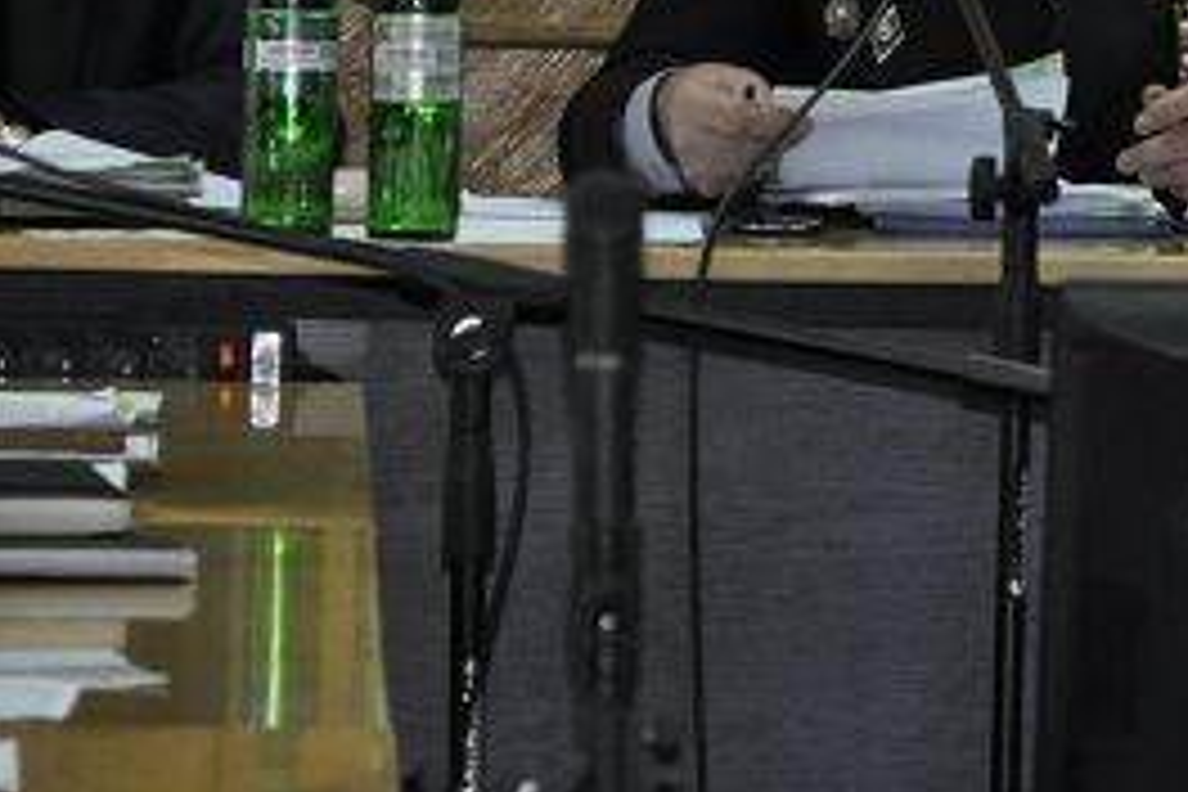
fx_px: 20126
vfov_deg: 2.3
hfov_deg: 3.4
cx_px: 1647
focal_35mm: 610
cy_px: -40
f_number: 5.6
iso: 800
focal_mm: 105
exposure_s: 1/60
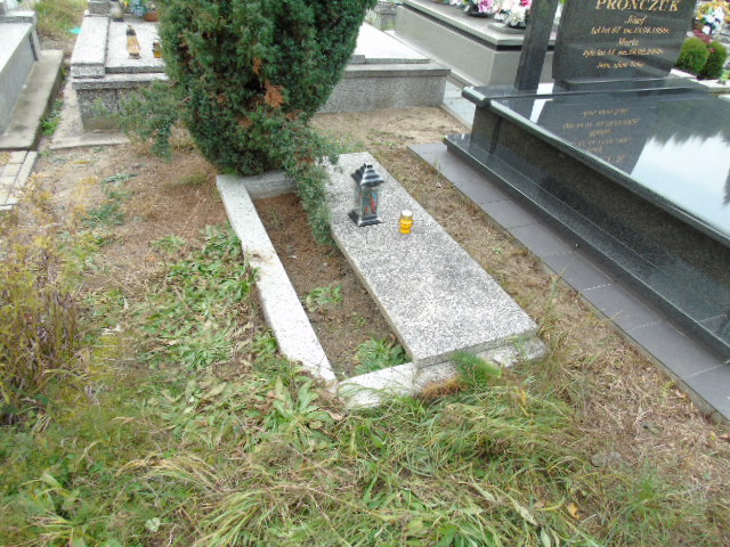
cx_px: 365
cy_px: 274
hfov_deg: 69.4
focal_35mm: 25
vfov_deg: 54.9
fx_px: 527
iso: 80
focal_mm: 4.4
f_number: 3.4
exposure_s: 1/50
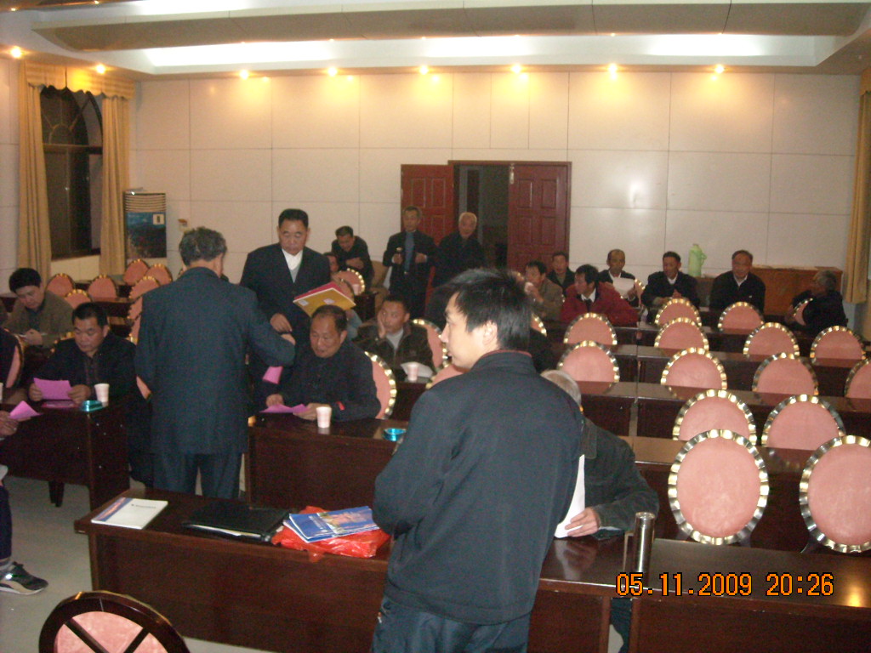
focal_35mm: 35
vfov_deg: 40.7
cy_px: 326
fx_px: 881
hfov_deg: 52.6
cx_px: 436
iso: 766
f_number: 2.8
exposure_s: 1/60
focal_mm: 5.7
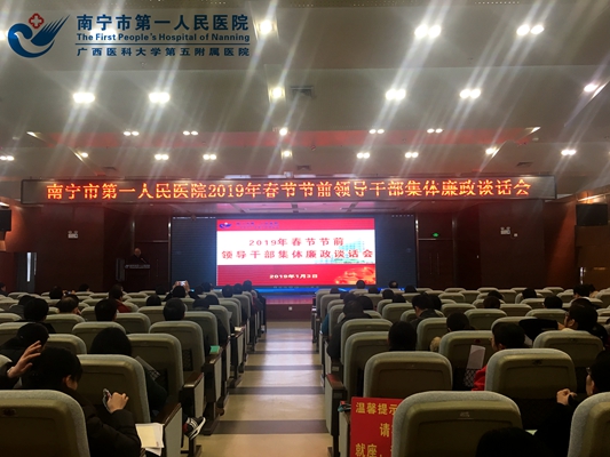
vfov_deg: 48.2
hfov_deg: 61.6
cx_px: 305
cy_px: 228
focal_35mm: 29
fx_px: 511
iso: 50
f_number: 2.2
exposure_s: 1/33
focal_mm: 4.15
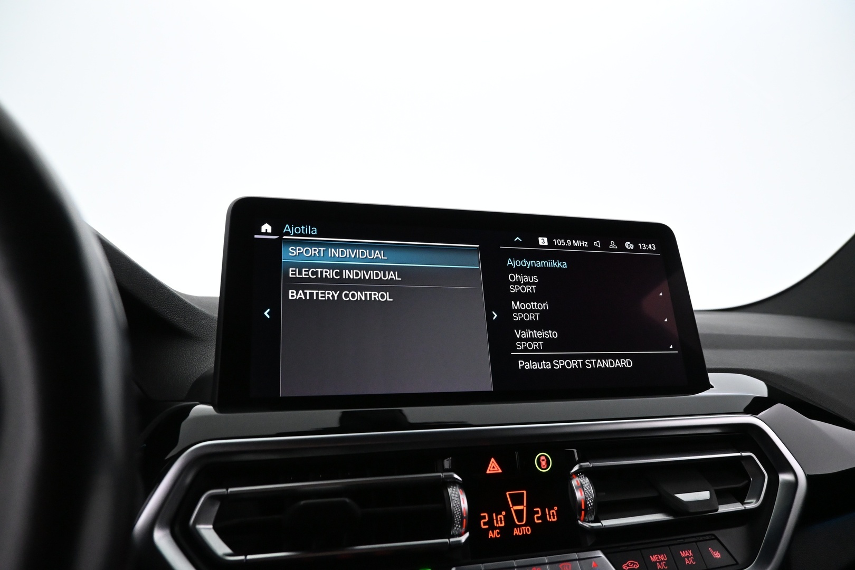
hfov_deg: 73.7
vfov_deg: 53.1
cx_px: 428
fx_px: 570
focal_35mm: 24
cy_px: 285
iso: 4000
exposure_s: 1/80
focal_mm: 16
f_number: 4.5
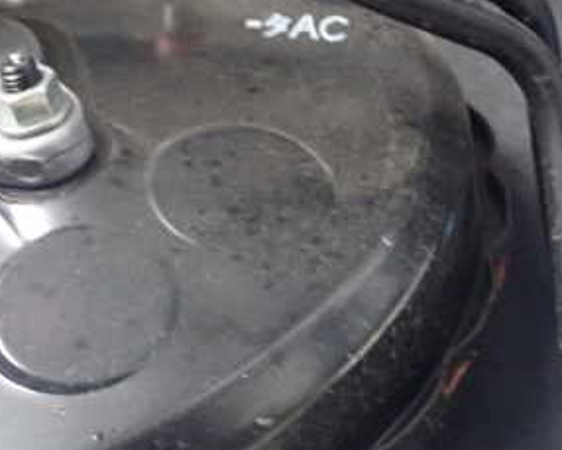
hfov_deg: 22.4
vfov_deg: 18.6
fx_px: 1364
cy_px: 348
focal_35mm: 82
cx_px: -6
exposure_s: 1/40
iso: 800
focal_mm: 7.34
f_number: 2.8
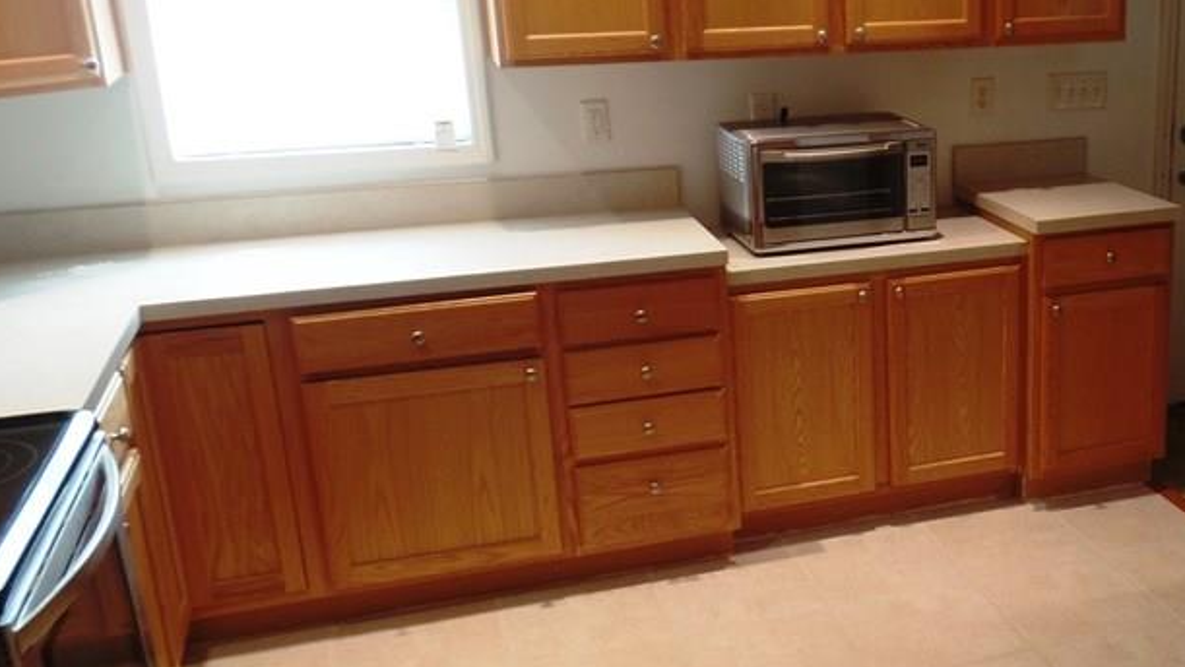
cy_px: 357
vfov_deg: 28.4
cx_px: 921
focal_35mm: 42
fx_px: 1320
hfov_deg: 46.2
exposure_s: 1/30
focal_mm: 4.1
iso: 80
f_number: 2.8
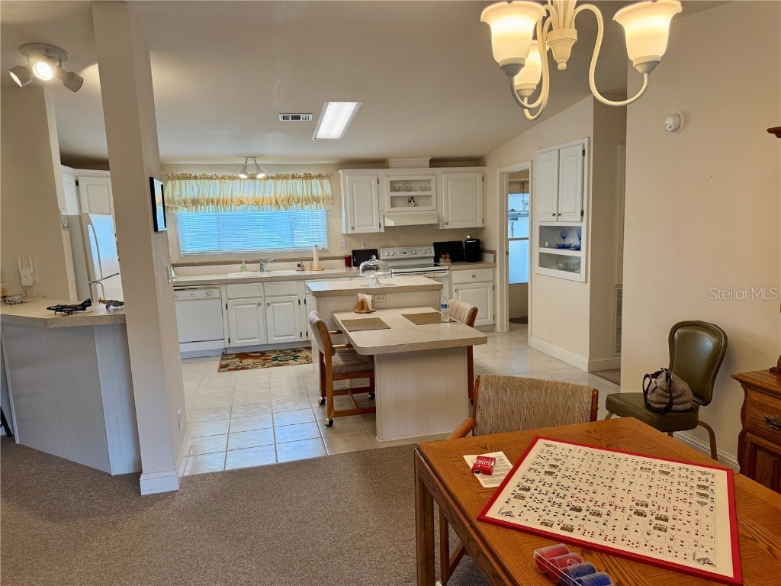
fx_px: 541
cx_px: 390
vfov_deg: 56.8
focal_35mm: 24
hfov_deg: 71.6
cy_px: 293
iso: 160
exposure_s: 1/120
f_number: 1.78
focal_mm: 6.76
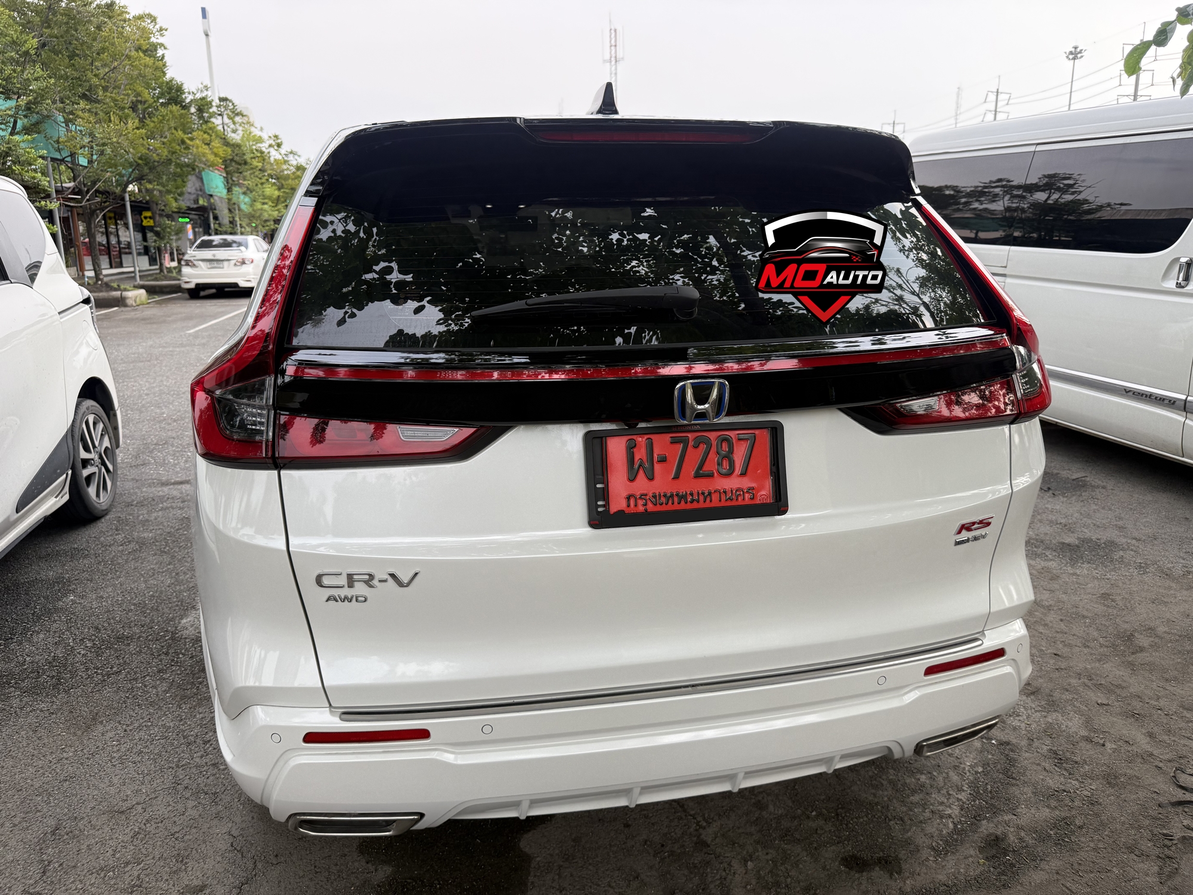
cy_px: 448
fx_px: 827
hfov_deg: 71.6
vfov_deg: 56.8
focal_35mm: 24
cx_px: 596
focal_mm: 6.76
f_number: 1.78
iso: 100
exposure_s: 1/602
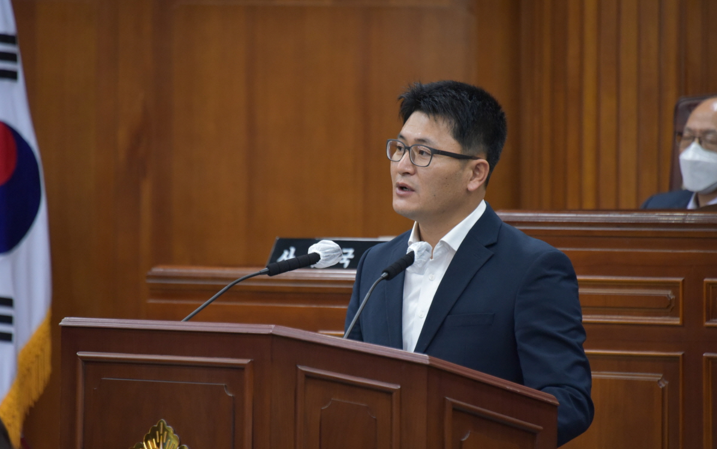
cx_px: 358
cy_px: 240
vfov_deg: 4.3
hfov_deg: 6.8
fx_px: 6000
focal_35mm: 307
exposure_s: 1/125
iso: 3200
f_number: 5.6
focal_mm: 300
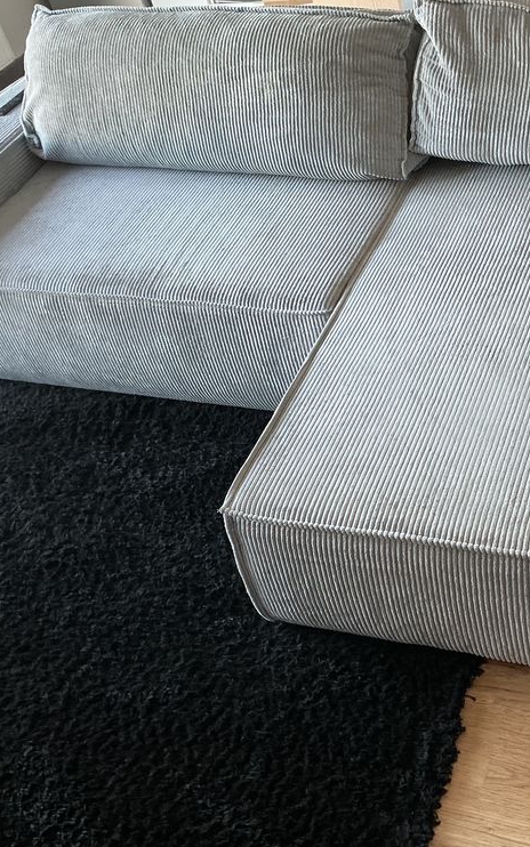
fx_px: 924
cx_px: 420
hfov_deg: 31.2
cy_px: 424
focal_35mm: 40
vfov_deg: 49.3
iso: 125
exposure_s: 1/50
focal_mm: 3
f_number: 1.8
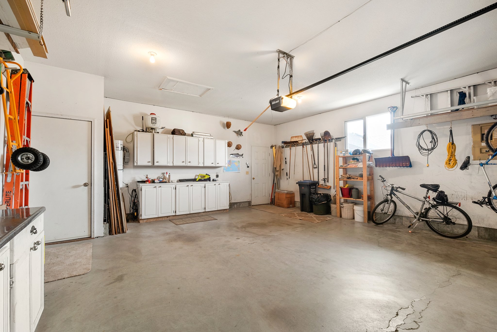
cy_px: 166
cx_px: 248
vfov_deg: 77.4
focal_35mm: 15
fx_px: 207
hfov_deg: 100.4
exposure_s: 4
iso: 100
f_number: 10
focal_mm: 10
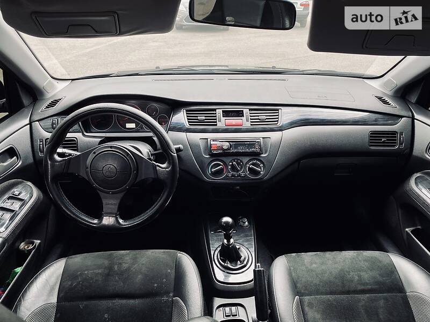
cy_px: 161
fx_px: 323
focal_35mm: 26
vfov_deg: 53.1
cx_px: 215
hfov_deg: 67.3
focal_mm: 4.2
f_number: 1.8
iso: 32
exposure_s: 1/148
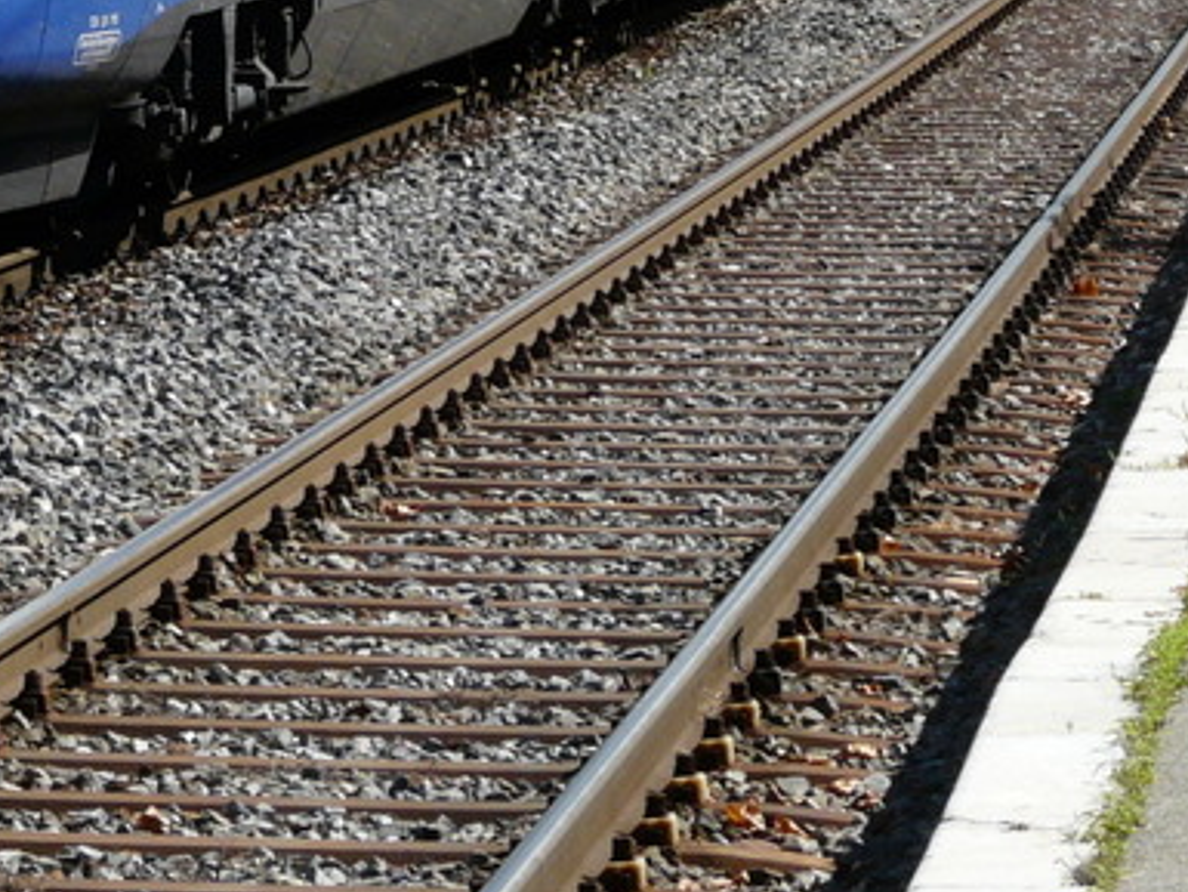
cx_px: -74
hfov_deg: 8.1
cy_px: -157
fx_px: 8377
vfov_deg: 6.1
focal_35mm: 244
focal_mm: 15.4
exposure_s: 1/400
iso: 100
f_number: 5.6
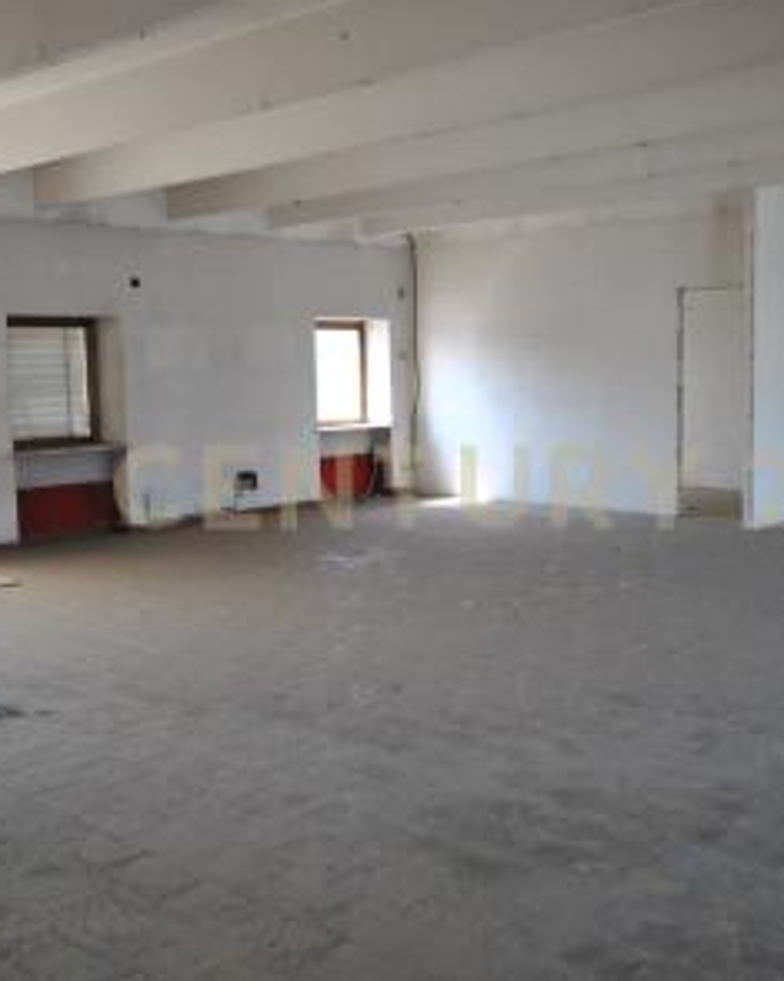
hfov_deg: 34.7
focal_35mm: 43
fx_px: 1248
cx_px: 487
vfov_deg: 42.9
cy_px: 487
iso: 200
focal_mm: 20
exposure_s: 1/60
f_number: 5.6
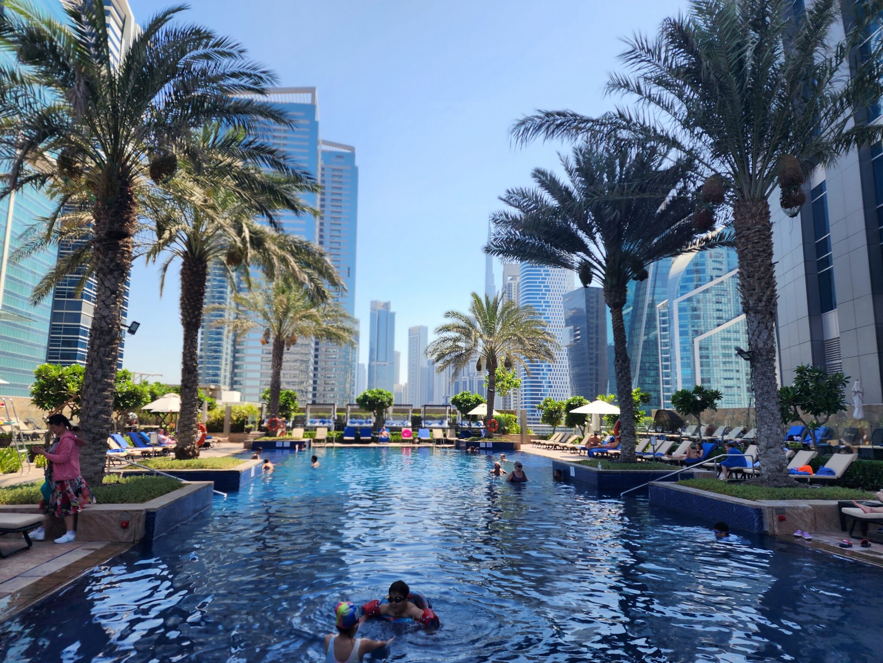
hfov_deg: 73.9
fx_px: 587
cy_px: 332
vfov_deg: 58.9
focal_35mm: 23
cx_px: 442
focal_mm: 6.4
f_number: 1.8
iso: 12
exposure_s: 1/736
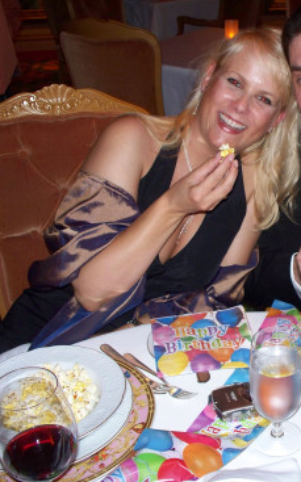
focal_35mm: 52
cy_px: 241
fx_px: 683
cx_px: 269
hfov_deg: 24.2
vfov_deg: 38.9
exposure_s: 1/30
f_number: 2.8
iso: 200
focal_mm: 7.54
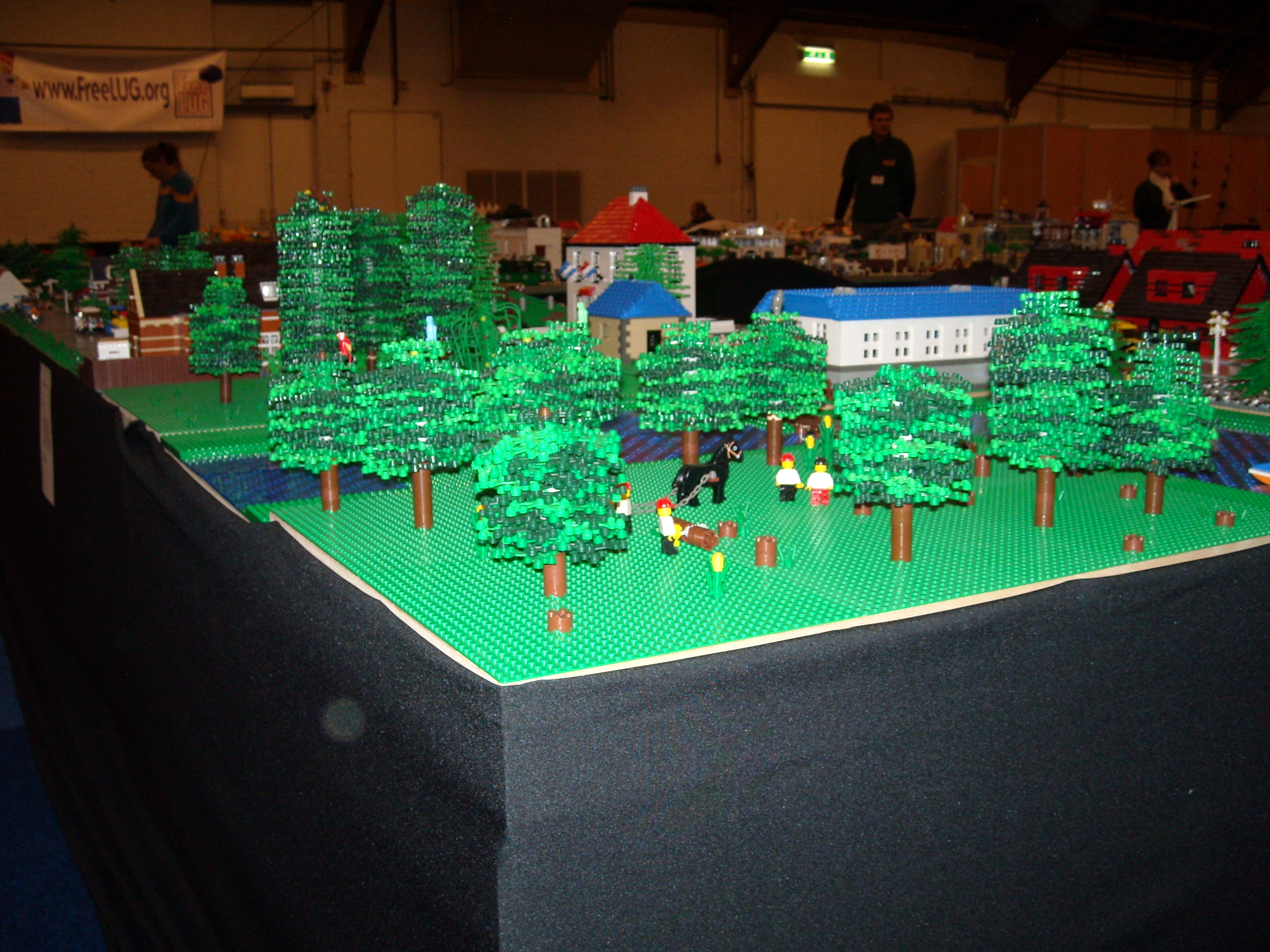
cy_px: 481
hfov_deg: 51.3
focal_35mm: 36
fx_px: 1321
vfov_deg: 39.7
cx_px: 619
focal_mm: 5.7
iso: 200
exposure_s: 1/60
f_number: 2.8
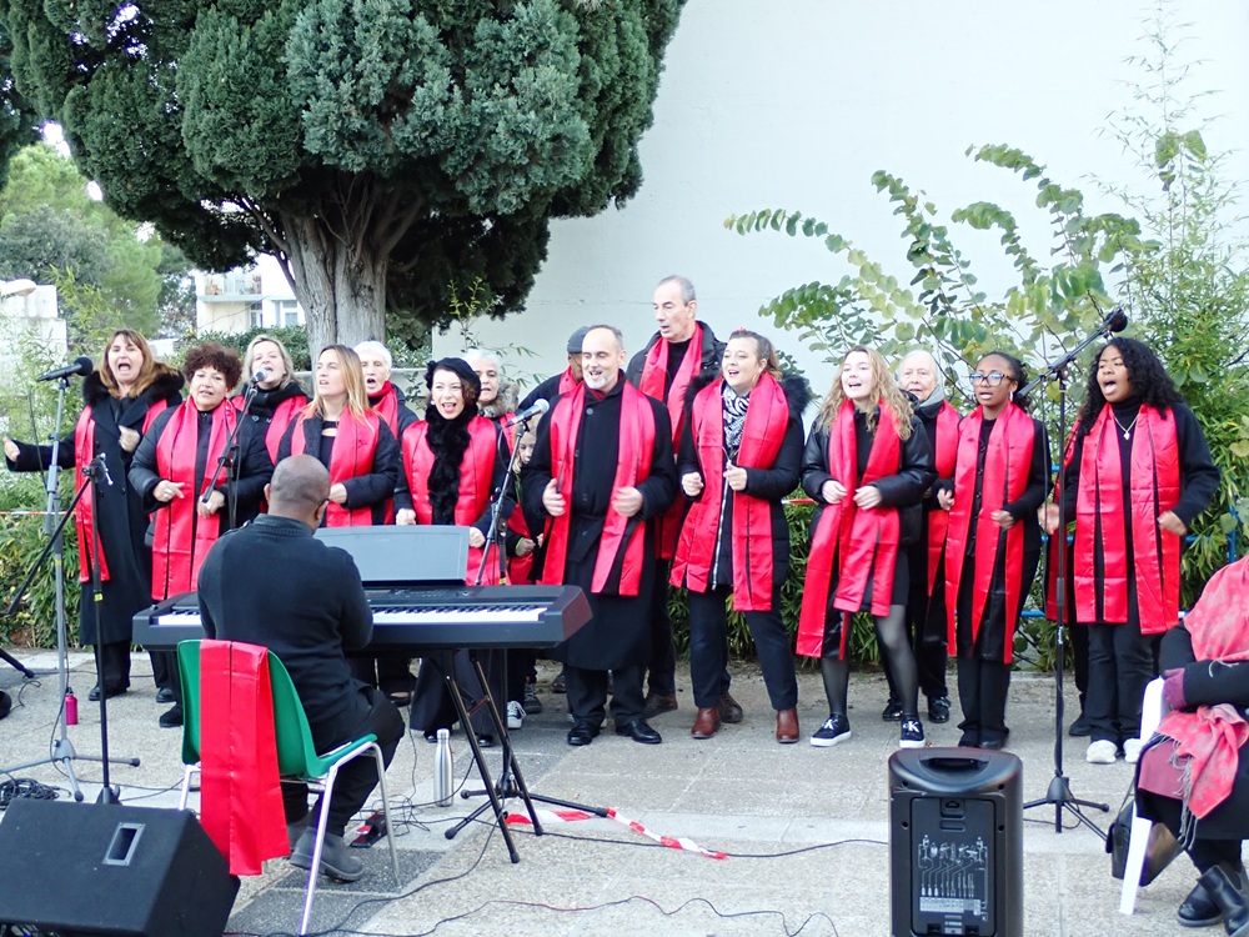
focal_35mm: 50
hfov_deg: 38.2
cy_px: 468
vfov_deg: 29.1
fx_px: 1804
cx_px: 624
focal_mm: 9.01
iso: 320
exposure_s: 1/50
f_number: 3.2
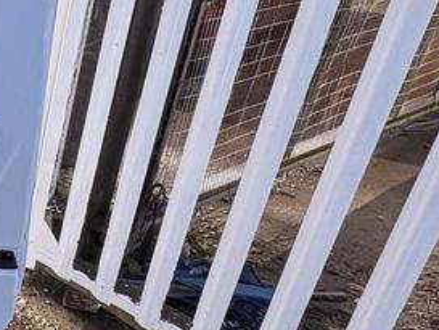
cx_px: -256
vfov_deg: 31.3
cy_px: 114
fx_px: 584
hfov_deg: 26.3
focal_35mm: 46
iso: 50
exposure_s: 1/443
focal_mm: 2.22
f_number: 2.2
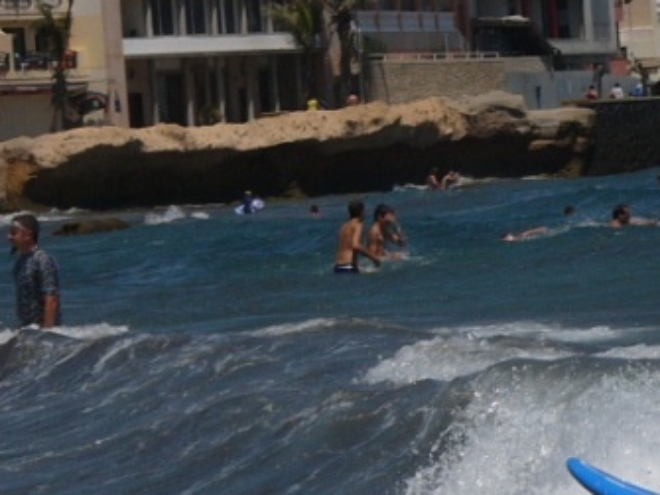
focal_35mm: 379
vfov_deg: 3.9
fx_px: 7224
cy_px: 300
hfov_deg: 5.2
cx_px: 747
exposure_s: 1/1000
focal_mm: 20.6
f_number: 5.6
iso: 50
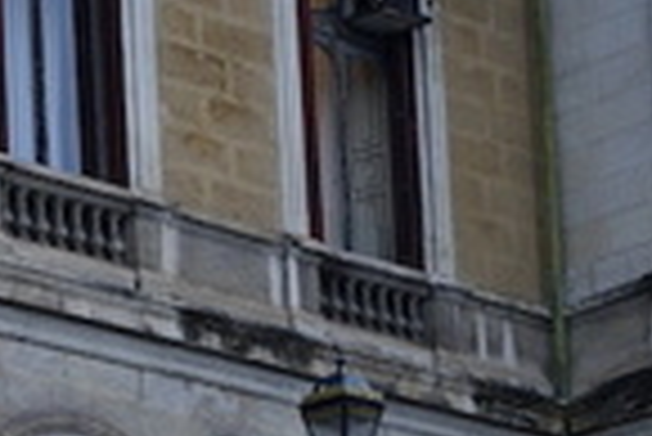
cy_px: 926
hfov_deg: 10.8
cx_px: -612
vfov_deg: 7.5
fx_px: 3173
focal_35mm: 175
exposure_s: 1/320
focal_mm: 35
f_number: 1.8
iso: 100
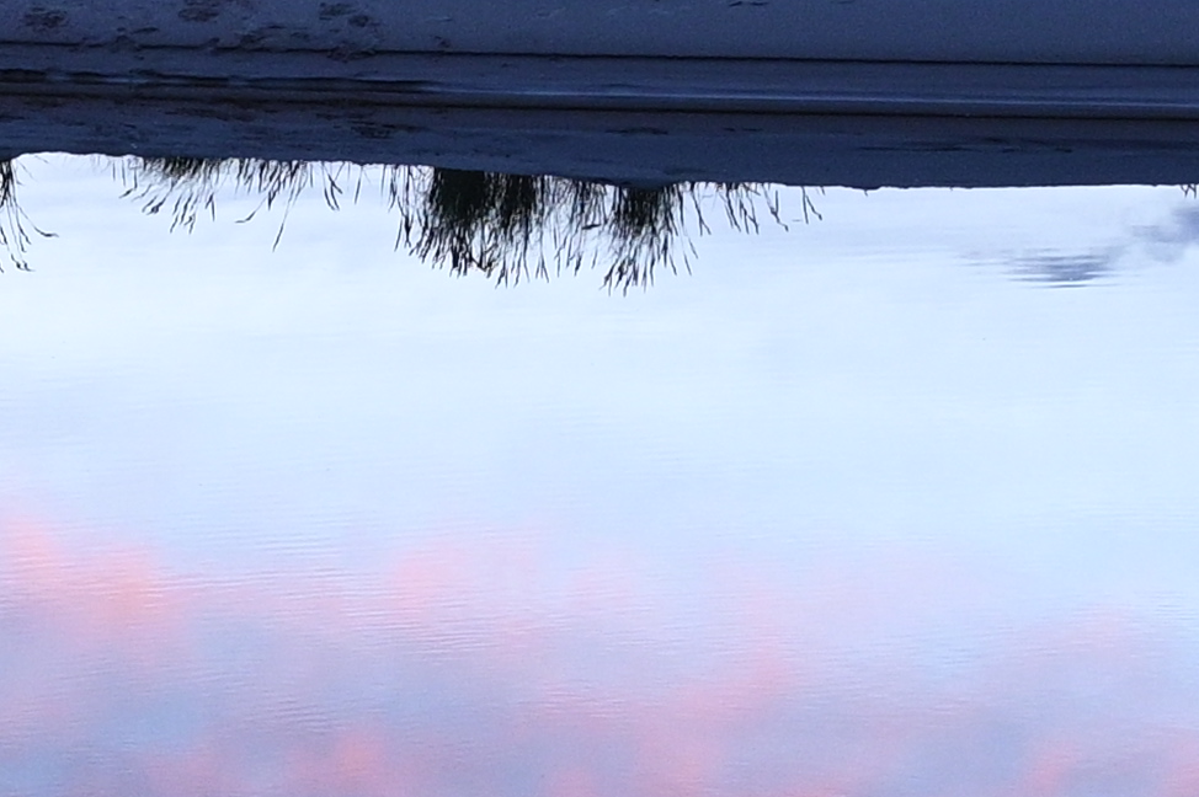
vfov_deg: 5.7
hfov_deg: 8.3
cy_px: 1588
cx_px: -1300
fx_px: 7855
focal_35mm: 236
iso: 900
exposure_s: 1/100
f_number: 4
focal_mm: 38
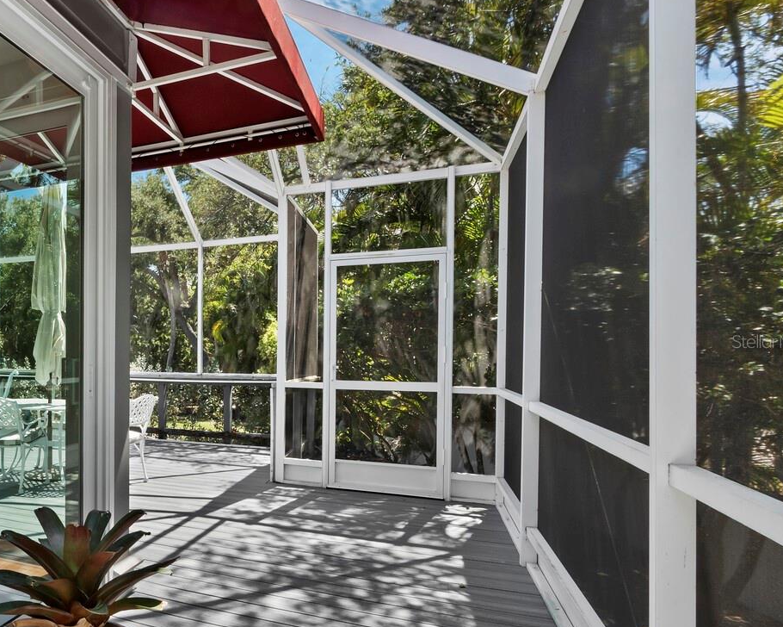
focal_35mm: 24
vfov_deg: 58.7
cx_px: 126
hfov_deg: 62.5
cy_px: 341
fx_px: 556
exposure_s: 1/40
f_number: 11
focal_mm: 7
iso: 320
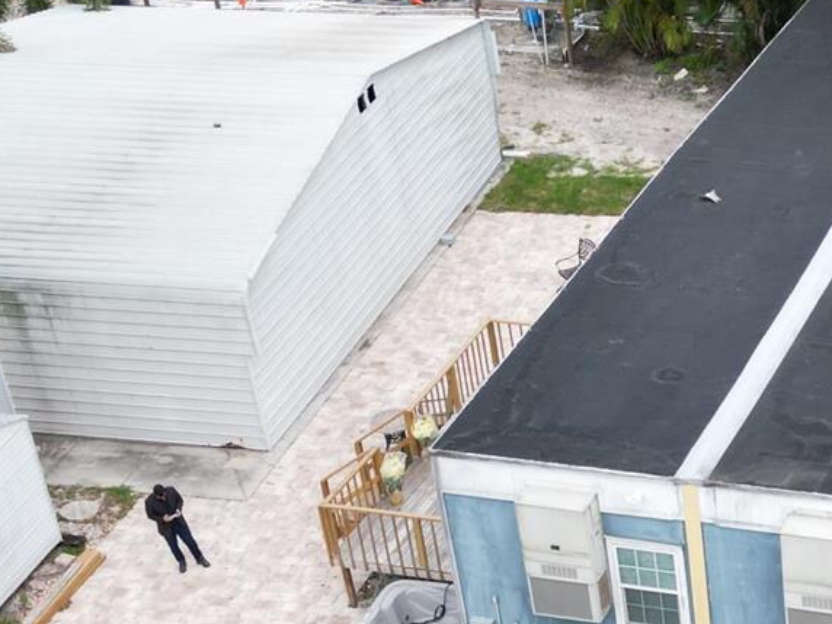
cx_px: 817
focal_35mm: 86
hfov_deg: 22.0
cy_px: 634
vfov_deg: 16.8
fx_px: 2067
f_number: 1.7
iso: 200
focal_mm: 6.72
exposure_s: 1/1250
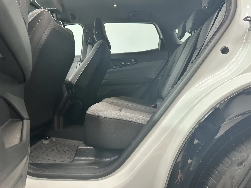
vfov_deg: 54.9
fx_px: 181
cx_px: 128
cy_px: 96
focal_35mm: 25
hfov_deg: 69.4
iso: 160
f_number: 1.78
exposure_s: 1/50
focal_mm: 6.86
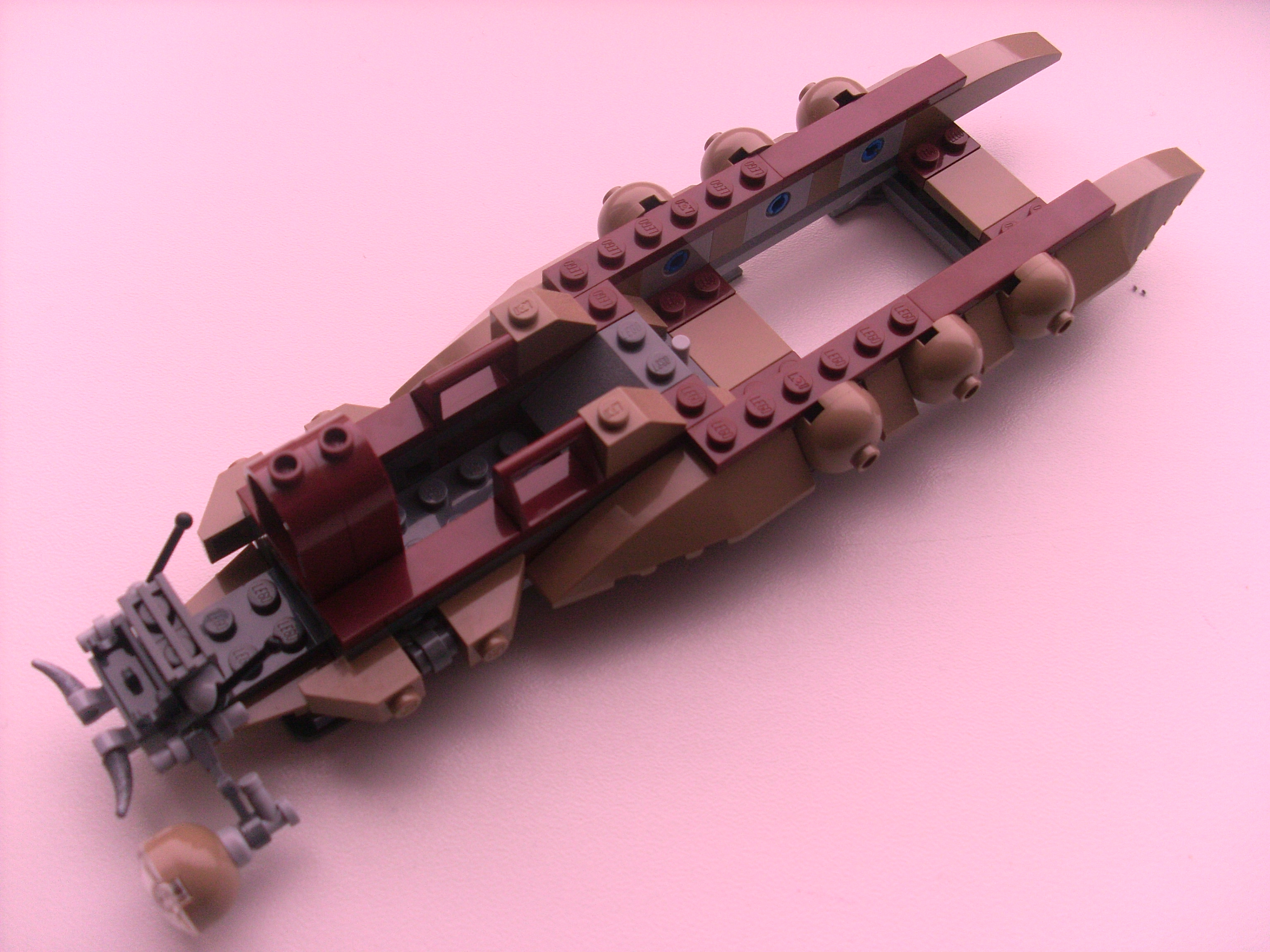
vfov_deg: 37.7
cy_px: 476
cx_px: 635
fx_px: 1394
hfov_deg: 49.0
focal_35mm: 38
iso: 100
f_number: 3
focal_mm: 6.3
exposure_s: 1/90
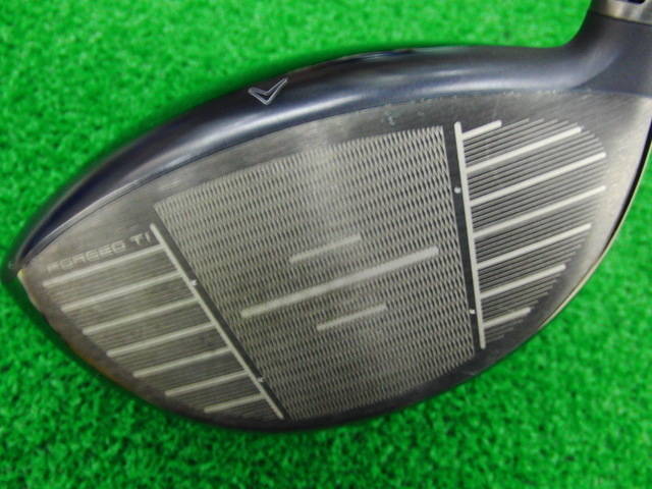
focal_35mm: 37
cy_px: 244
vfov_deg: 38.7
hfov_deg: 50.1
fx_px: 697
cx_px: 326
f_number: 3.6
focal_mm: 6.42
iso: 400
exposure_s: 1/20
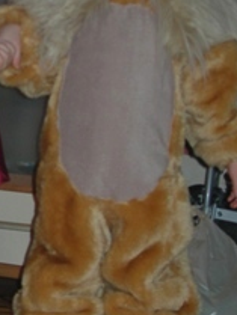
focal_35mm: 109
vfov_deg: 18.0
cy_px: 133
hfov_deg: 13.2
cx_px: -65
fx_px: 994
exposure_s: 1/60.1
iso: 50
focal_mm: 7.8
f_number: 2.8
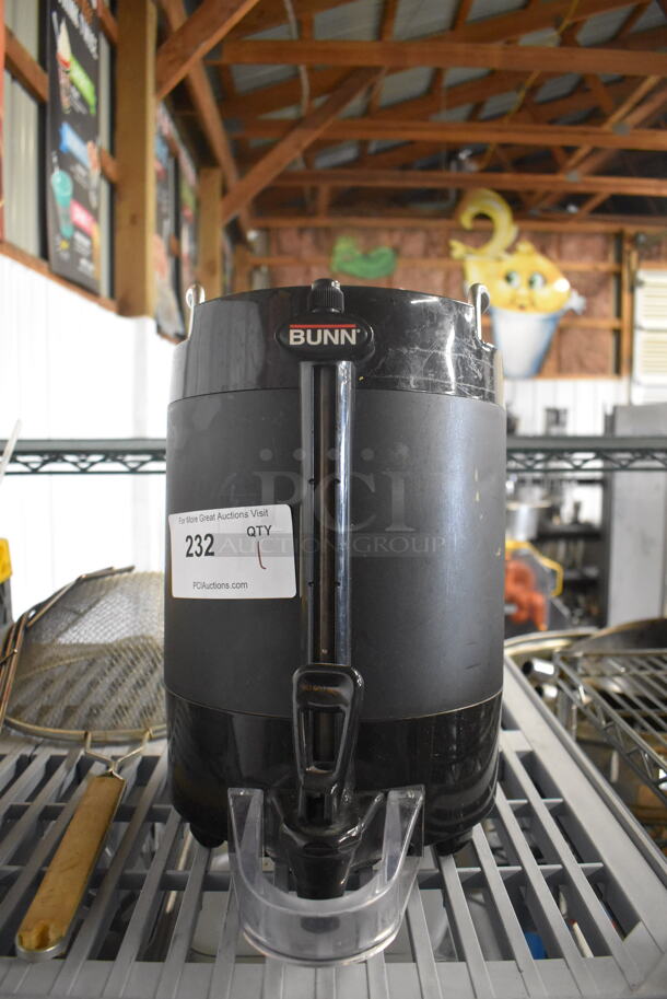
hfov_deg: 48.0
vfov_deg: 67.3
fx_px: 749
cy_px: 500
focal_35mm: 27
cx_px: 334
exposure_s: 1/125
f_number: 3.5
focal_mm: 18
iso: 4500
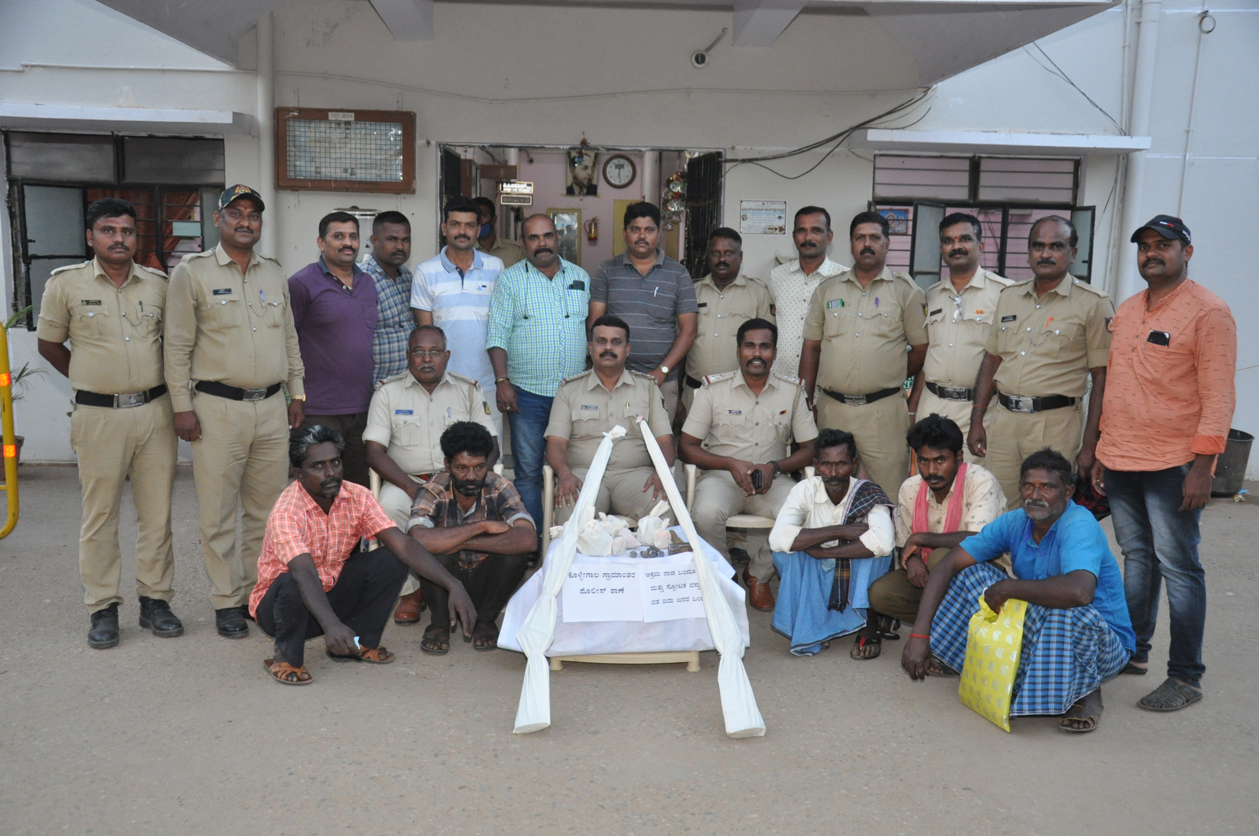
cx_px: 630
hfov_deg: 53.2
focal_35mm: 36
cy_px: 418
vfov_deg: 36.8
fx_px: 1257
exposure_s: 1/125
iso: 1600
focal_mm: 24
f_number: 5
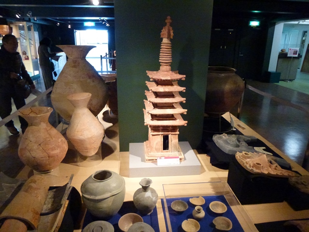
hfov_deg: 69.4
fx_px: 223
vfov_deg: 54.9
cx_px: 154
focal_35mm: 25
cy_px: 116
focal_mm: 4.3
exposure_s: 1/40
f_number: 3.3
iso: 800
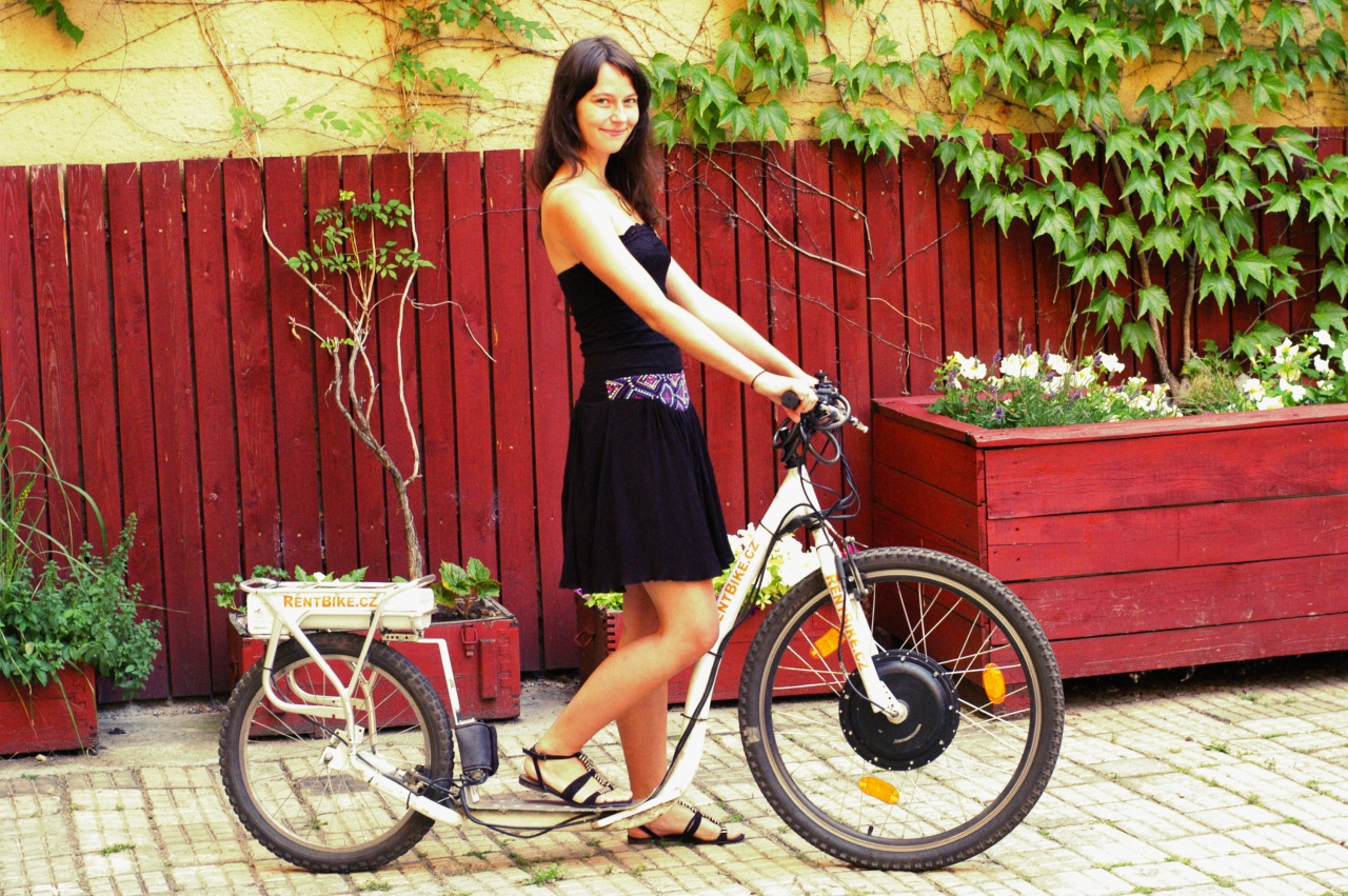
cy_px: 448
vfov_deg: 18.1
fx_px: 2806
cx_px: 674
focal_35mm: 75
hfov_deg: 27.0
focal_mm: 50
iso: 1600
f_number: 5.6
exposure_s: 1/125
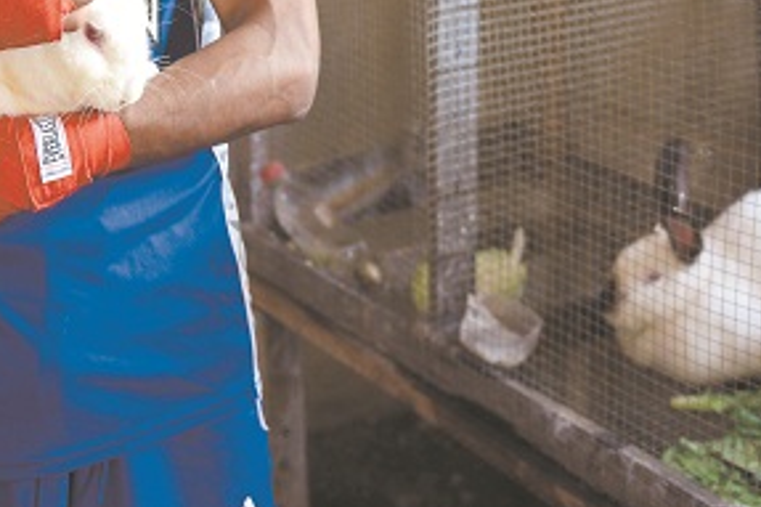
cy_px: -108
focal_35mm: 83
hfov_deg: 24.4
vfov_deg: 15.8
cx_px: 284
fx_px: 1753
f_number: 2.8
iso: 1250
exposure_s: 1/60
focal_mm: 34
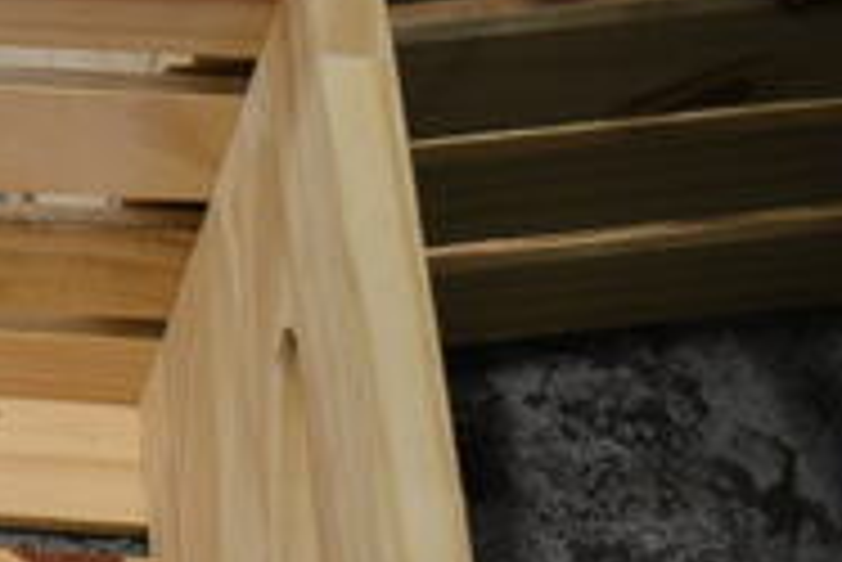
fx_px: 2294
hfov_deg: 17.9
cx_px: -518
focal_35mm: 98
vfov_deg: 13.9
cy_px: 454
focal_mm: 20
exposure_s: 1/30
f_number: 3.5
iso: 220
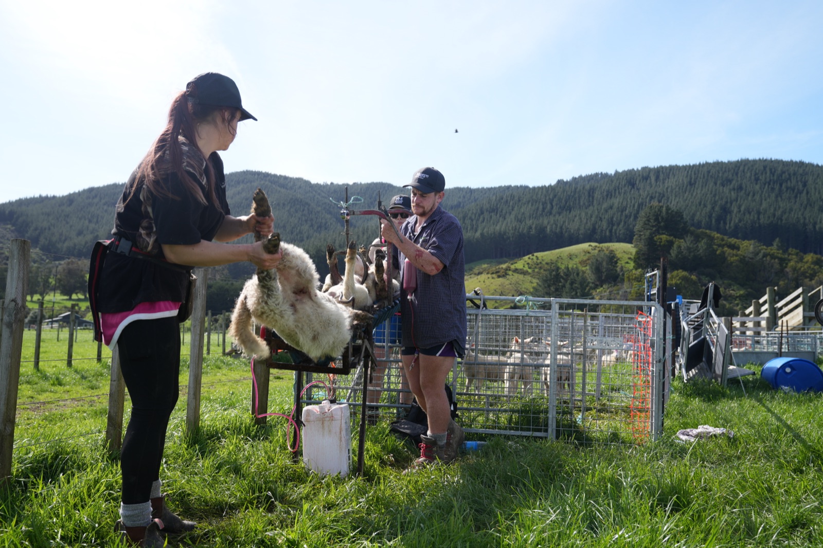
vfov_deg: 38.9
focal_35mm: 34
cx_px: 412
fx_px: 777
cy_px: 274
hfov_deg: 55.8
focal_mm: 34
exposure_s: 1/320
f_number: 5
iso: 100
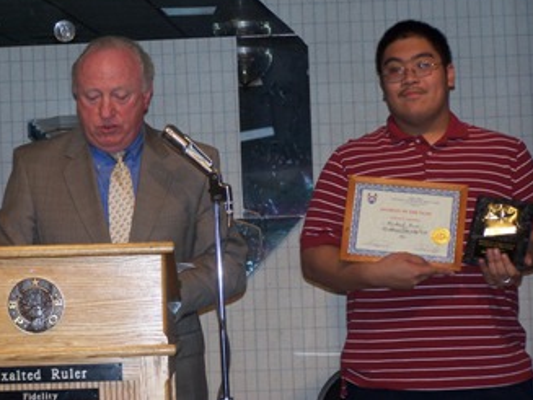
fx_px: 1924
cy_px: 189
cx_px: 252
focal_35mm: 125
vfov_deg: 11.8
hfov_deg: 15.8
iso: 140
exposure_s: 1/100
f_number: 3.2
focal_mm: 19.4
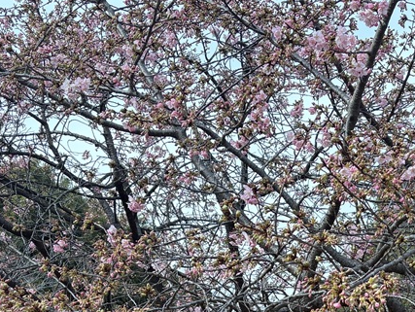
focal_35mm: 73
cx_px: 308
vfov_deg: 19.0
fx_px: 876
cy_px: 386
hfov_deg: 26.3
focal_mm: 5.96
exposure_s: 1/1064
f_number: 1.6
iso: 50
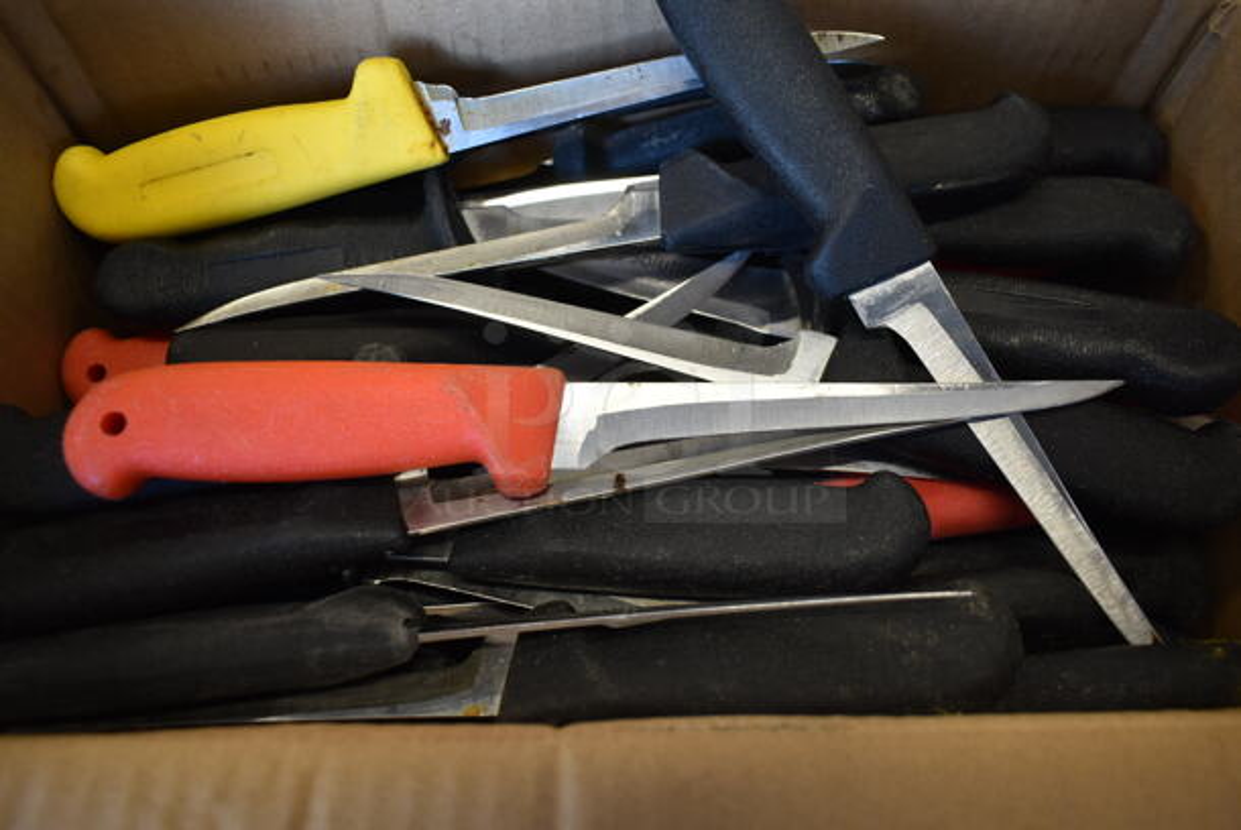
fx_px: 932
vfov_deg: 48.0
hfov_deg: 67.3
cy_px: 415
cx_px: 620
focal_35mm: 27
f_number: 3.5
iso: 400
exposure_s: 1/30
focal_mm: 18
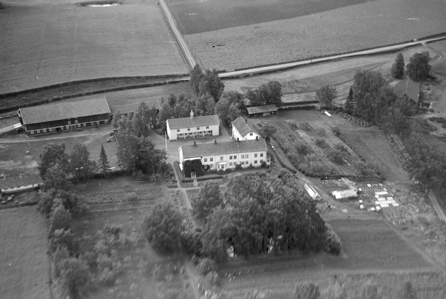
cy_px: 150
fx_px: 1116
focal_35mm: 90
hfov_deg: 22.6
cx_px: 223
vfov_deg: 15.2
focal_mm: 60
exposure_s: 1/10
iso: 100
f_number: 10
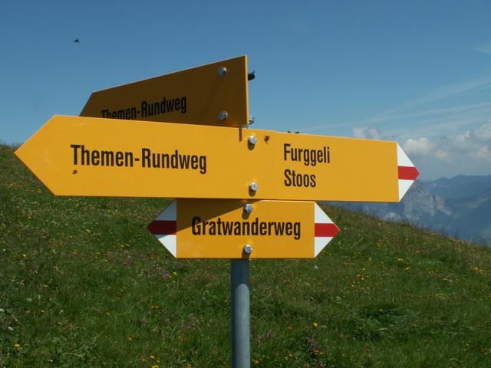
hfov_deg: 39.7
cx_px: 246
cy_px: 184
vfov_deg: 30.3
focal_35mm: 48
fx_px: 681
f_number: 8
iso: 50
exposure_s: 1/250
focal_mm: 8
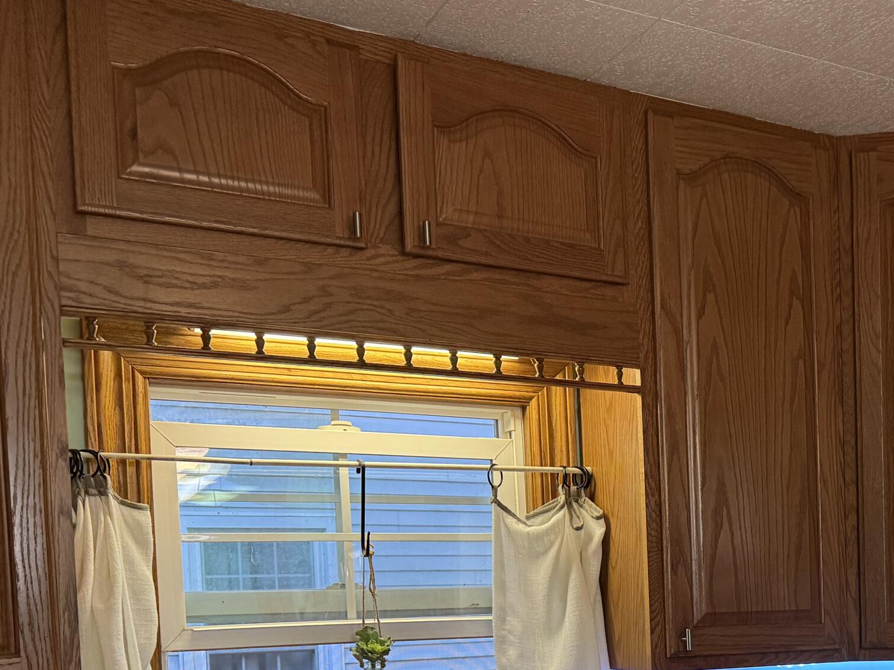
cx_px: 830
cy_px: 659
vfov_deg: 28.5
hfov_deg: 36.8
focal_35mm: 48
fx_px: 1240
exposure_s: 1/60
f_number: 1.78
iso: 250
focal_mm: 6.76
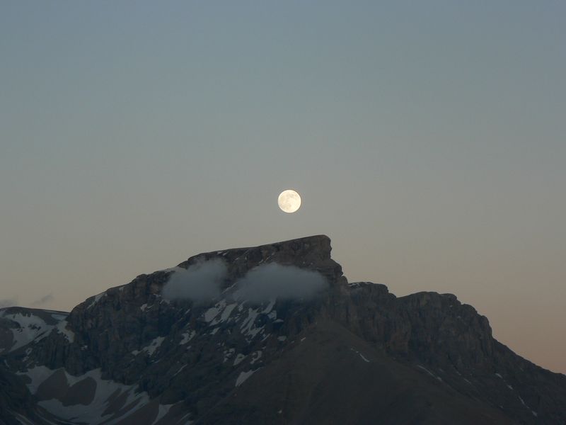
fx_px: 2404
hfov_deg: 13.4
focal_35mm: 147
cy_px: 212
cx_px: 283
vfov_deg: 10.1
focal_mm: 24.6
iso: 80
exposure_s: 1/125
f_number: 3.3
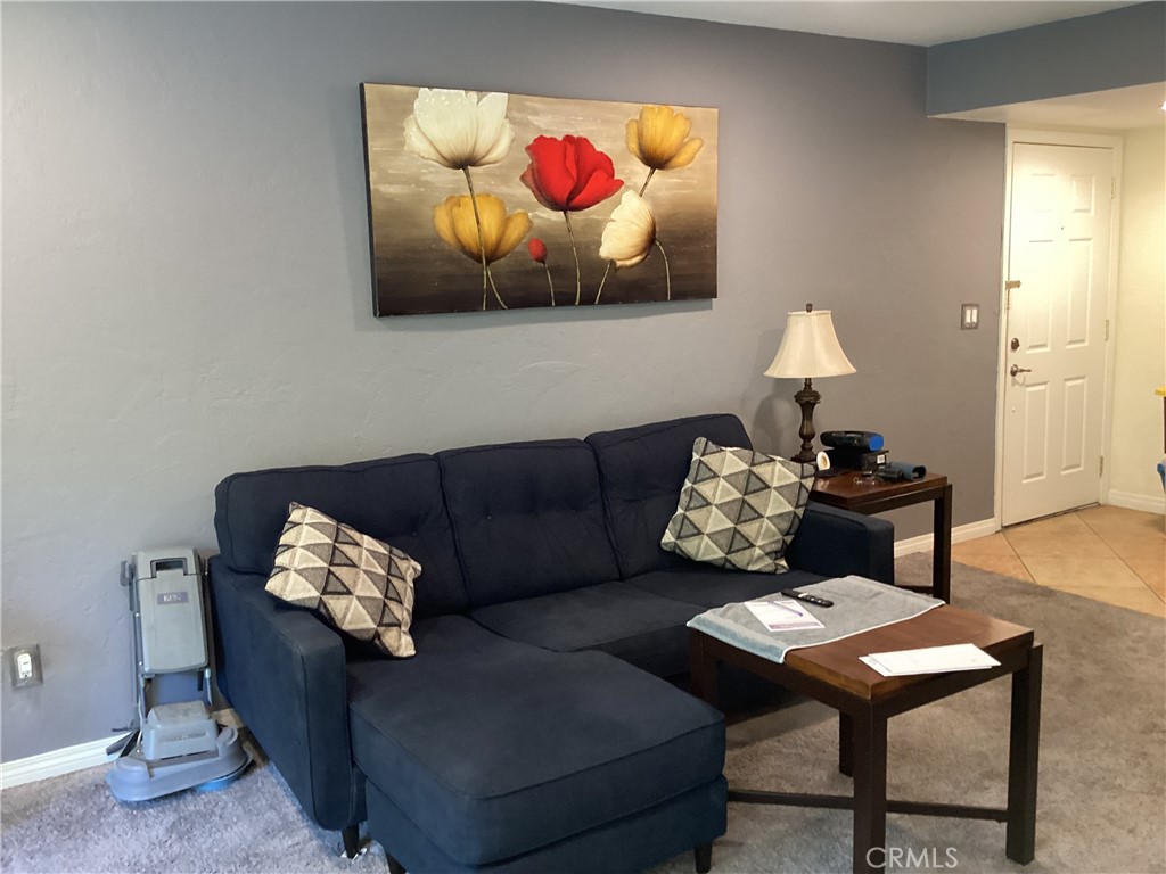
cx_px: 583
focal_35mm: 31
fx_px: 1044
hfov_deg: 58.4
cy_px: 437
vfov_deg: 45.4
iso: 250
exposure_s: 1/33
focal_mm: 3.3
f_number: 2.4
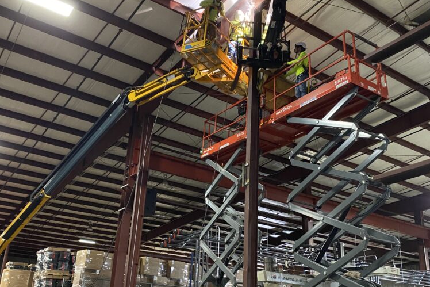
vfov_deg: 35.9
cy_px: 164
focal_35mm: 37
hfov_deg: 51.9
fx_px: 442
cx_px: 212
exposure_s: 1/30
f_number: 1.8
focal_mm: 4.25
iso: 800
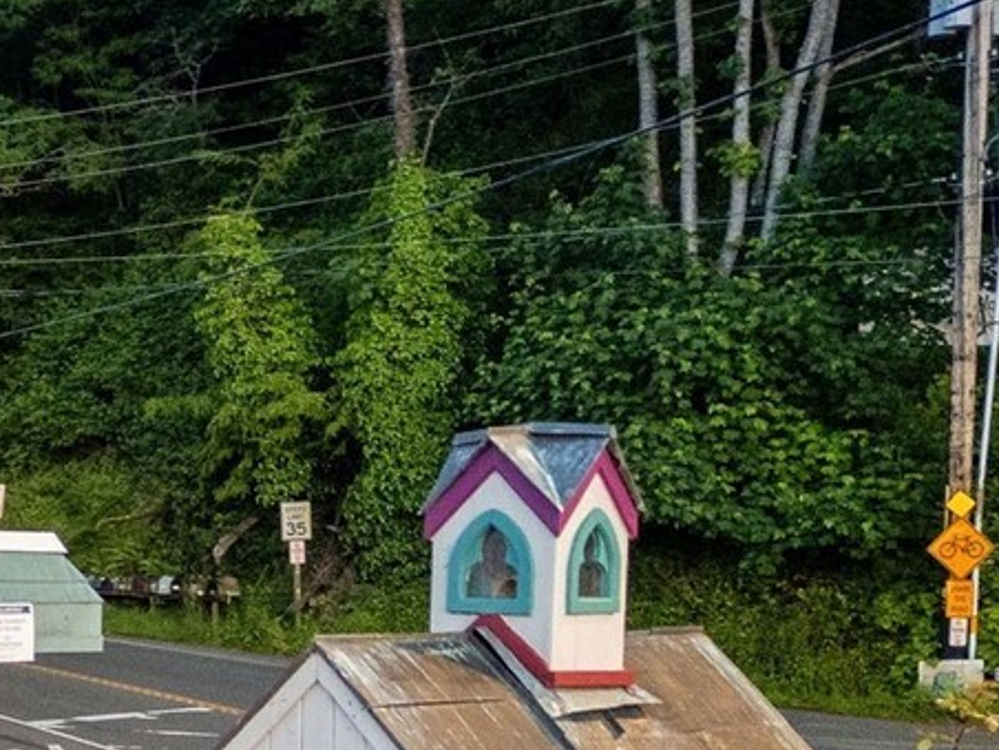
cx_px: -559
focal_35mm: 85
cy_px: 1137
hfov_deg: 19.6
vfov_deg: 15.9
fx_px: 2453
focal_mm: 6.72
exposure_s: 1/15
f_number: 1.7
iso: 620
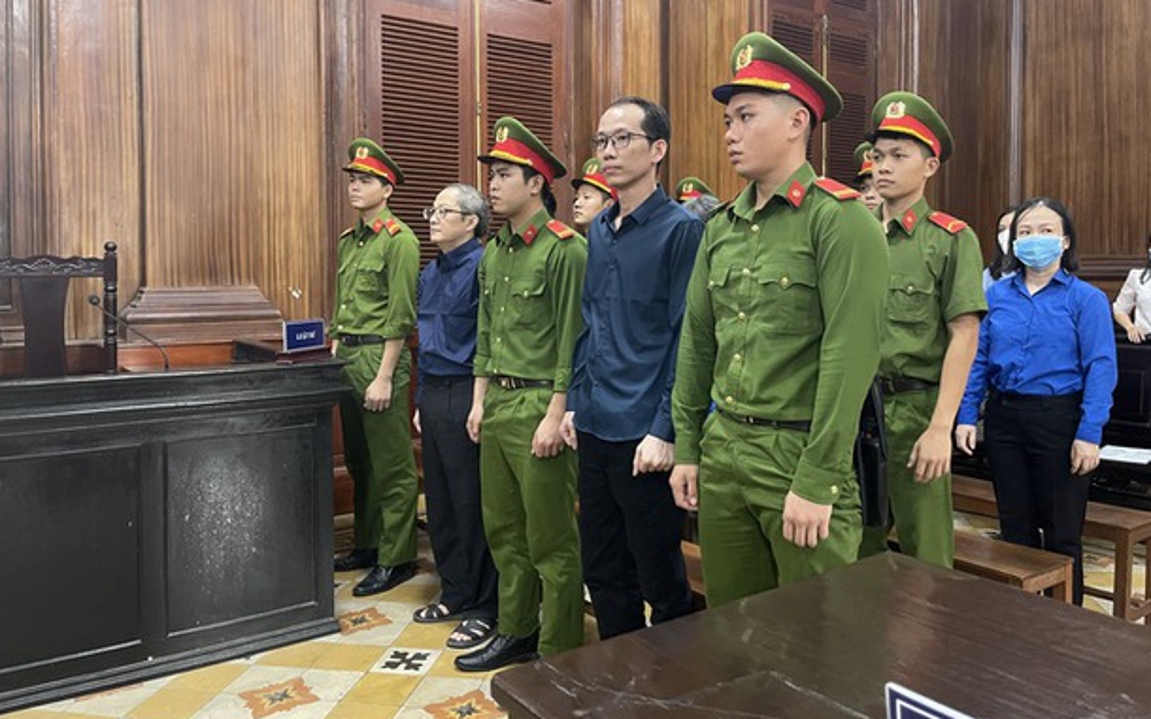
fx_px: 878
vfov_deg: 44.4
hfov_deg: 66.5
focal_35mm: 28
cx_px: 574
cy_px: 301
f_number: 1.6
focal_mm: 5.1
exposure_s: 1/33
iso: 500
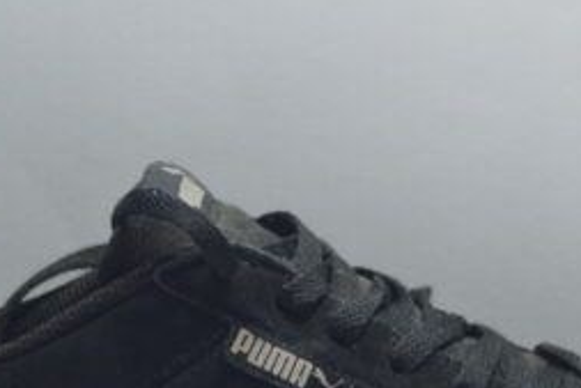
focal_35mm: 480
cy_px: 263
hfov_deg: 4.3
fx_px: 7754
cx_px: 292
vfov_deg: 2.9
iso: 560
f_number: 4.2
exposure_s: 1/125
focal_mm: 135
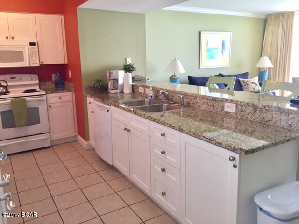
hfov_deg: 61.7
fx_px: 250
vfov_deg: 48.2
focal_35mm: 29
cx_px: 150
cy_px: 112
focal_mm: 4.15
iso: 50
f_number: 2.2
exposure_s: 1/30
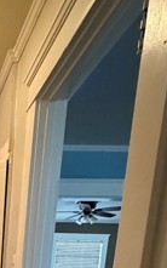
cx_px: -82
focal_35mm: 43
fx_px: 313
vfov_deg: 35.5
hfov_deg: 23.8
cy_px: 327
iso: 1250
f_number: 2.2
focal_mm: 2.22
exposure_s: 1/60
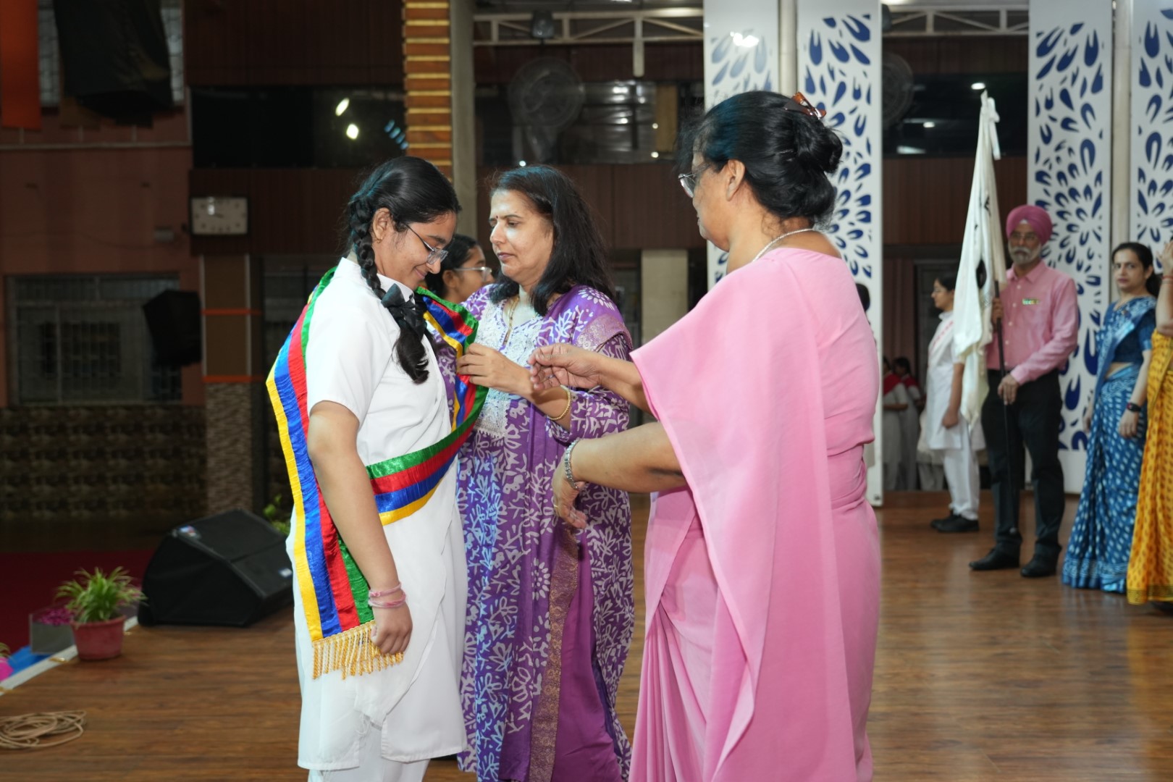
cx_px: 586
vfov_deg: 34.2
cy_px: 391
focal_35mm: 39
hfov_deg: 49.6
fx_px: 1271
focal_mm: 39
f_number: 4
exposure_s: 1/160
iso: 1250
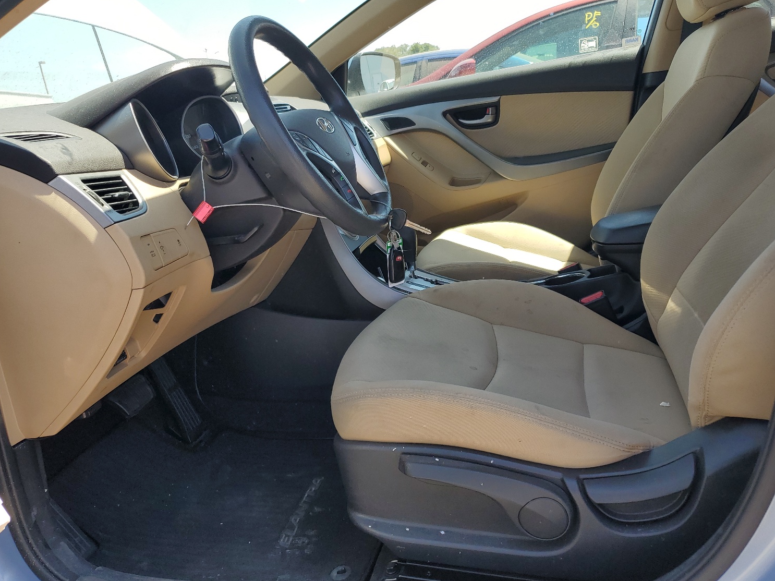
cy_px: 293
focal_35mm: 28
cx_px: 379
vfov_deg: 49.7
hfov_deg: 63.4
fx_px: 627
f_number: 1.5
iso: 50
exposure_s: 1/714
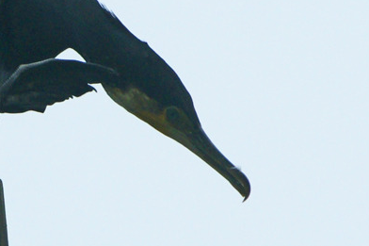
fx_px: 16064
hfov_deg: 1.3
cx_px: 57
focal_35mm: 1568
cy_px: 137
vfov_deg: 0.9
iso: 200
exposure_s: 1/2000
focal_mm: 400
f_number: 6.3
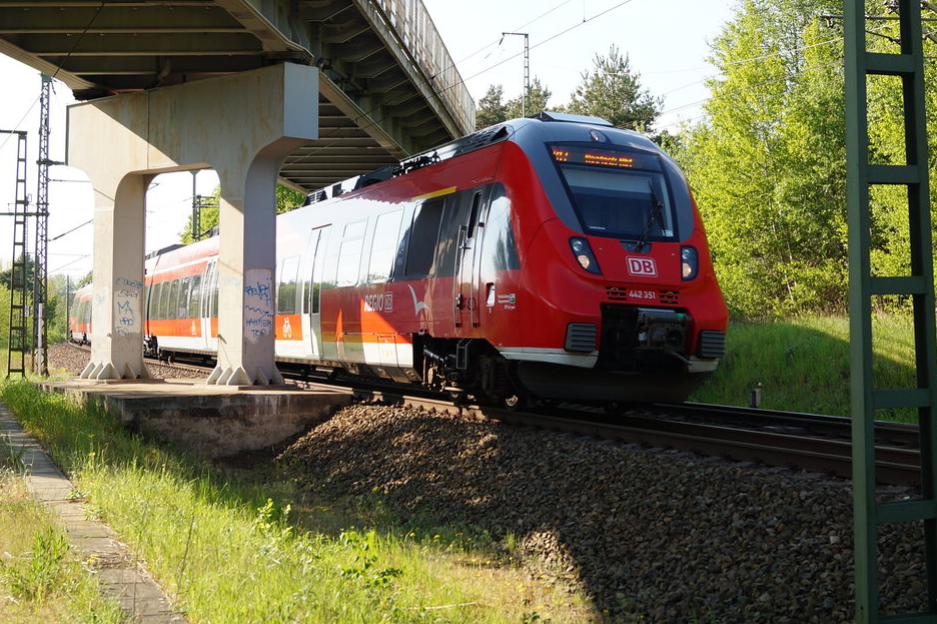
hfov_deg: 39.6
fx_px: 1301
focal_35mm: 50
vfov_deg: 26.9
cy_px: 226
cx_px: 445
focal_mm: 26
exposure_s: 1/640
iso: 200
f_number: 4
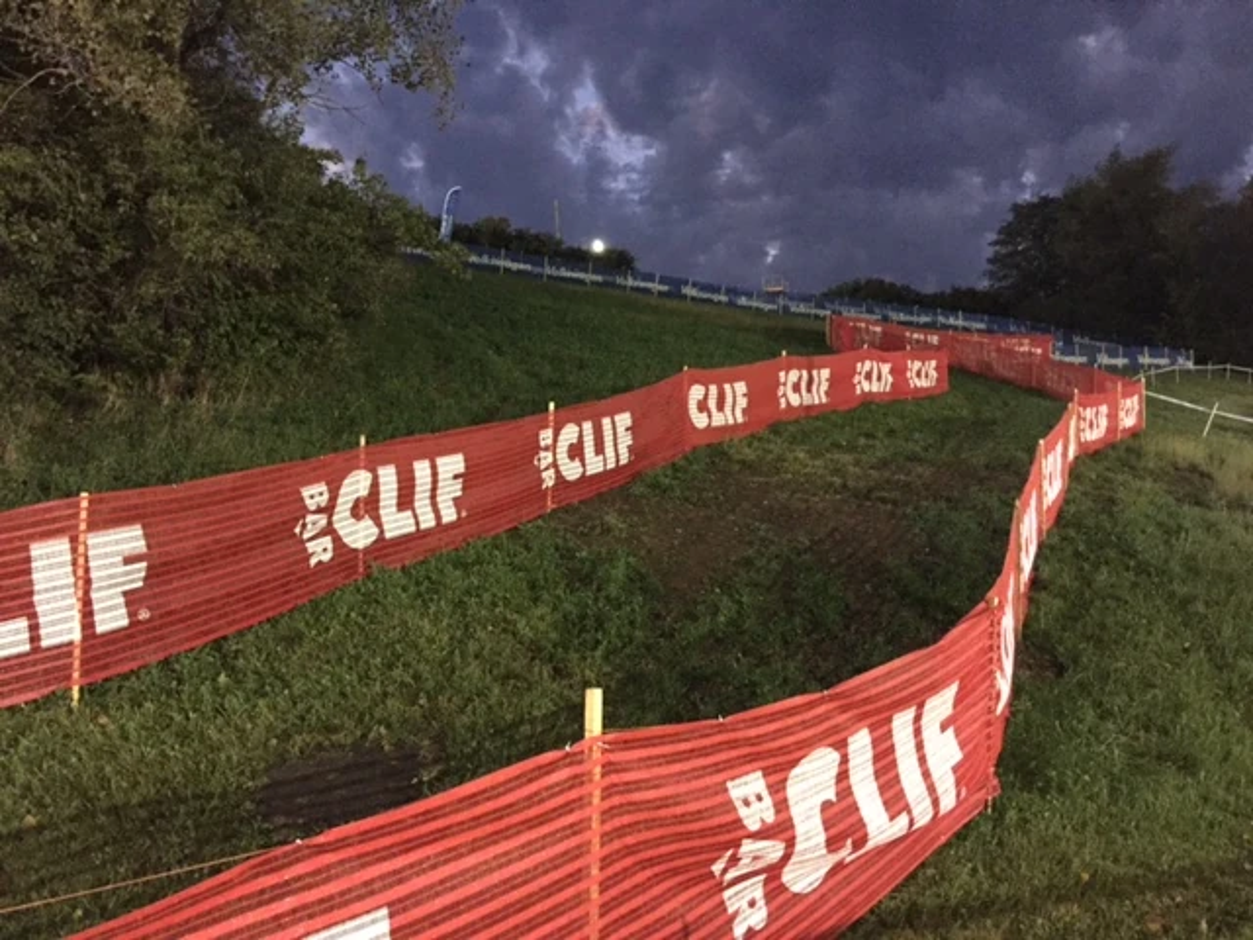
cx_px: 626
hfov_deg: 61.7
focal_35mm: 29
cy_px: 470
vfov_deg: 48.2
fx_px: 1050
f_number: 2.2
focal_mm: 4.15
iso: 640
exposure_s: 1/17
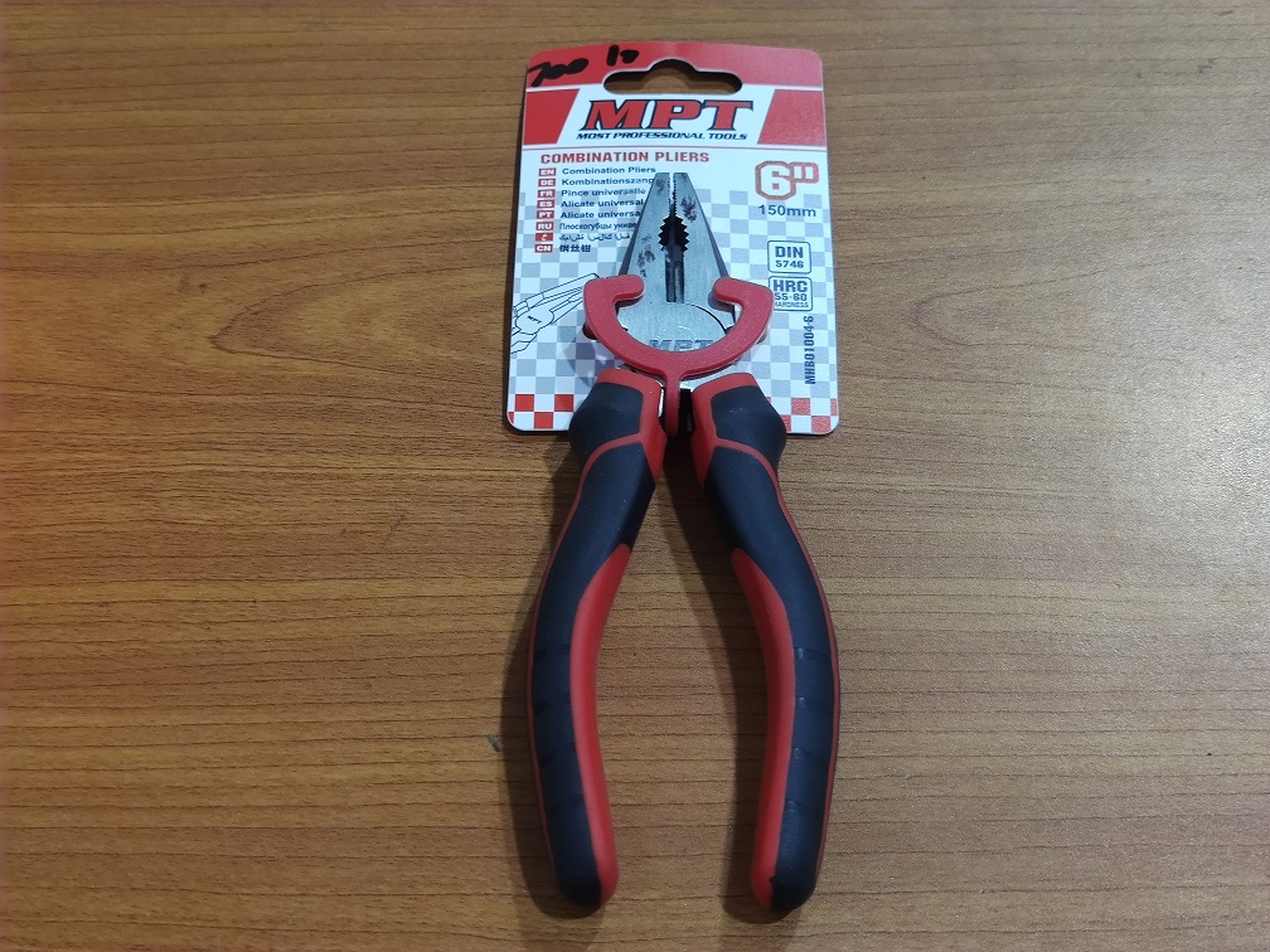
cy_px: 476
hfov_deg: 45.8
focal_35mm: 41
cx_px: 635
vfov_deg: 35.1
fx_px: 1504
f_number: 2
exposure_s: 1/33
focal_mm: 8.16
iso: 674
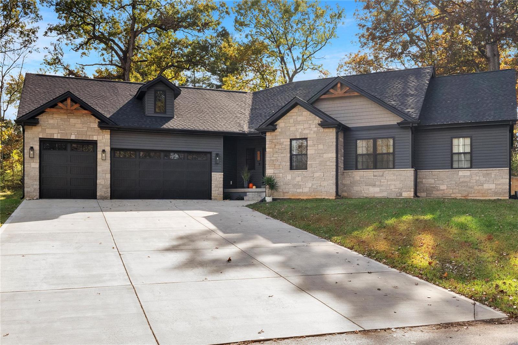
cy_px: 172
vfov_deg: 36.9
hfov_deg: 53.1
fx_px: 518
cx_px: 259
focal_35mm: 36
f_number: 8
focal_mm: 18
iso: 400
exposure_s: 1/250
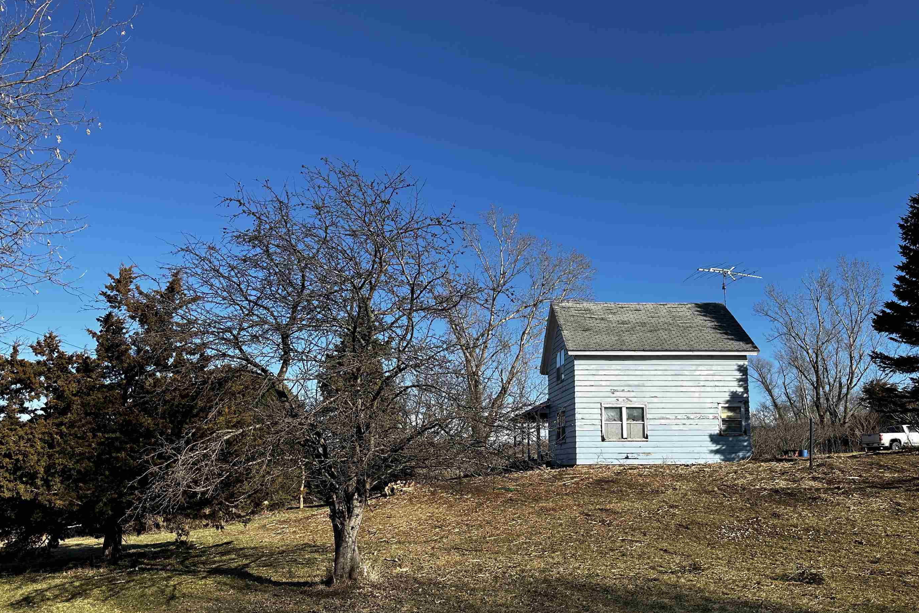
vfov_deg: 46.0
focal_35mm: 28
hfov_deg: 65.3
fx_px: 715
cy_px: 385
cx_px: 503
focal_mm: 6.86
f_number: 1.78
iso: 80
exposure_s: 1/3356
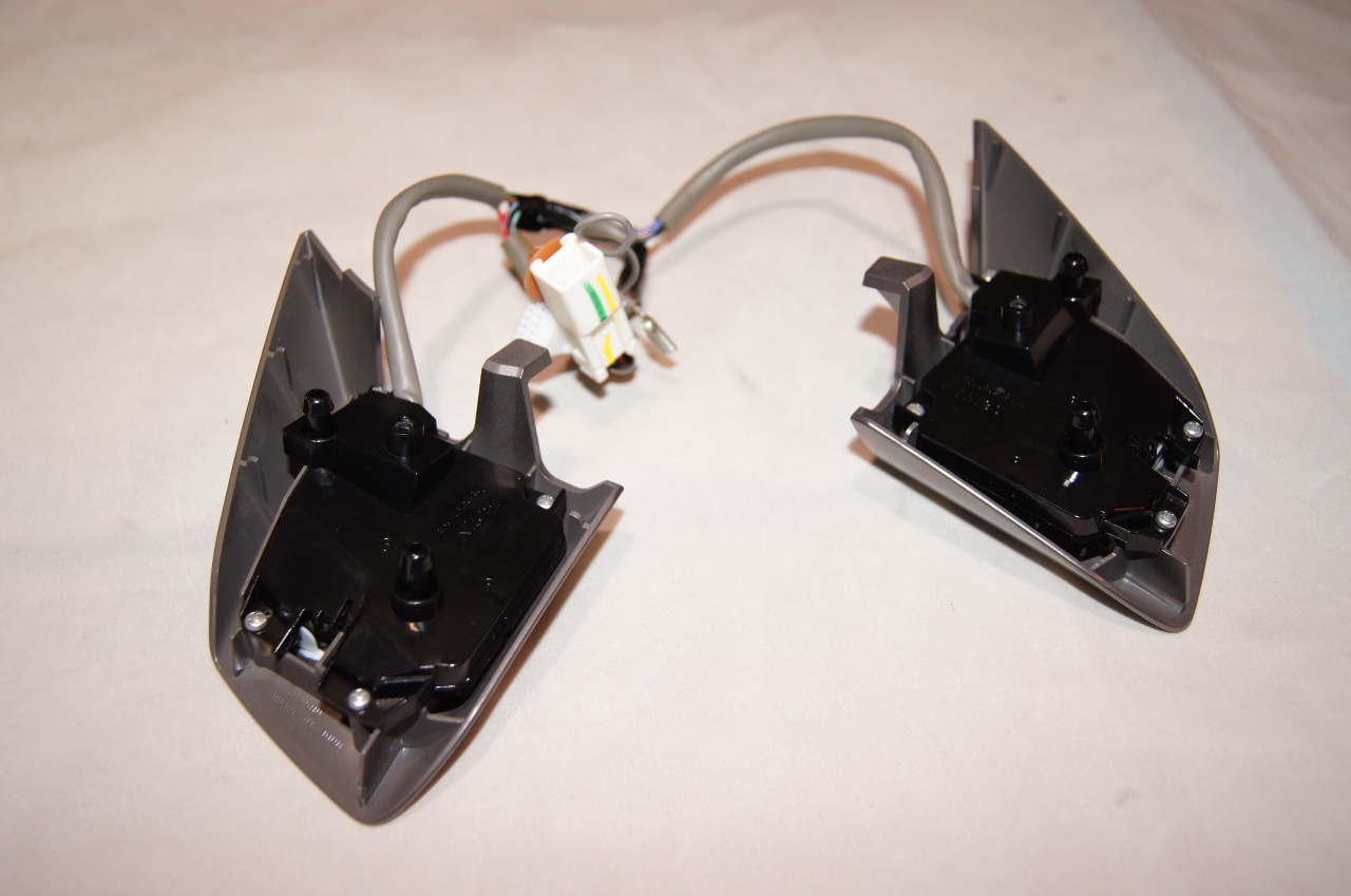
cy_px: 448
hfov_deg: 57.3
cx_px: 676
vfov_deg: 39.8
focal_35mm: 33
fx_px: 1236
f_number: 4
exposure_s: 1/60
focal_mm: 22
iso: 250
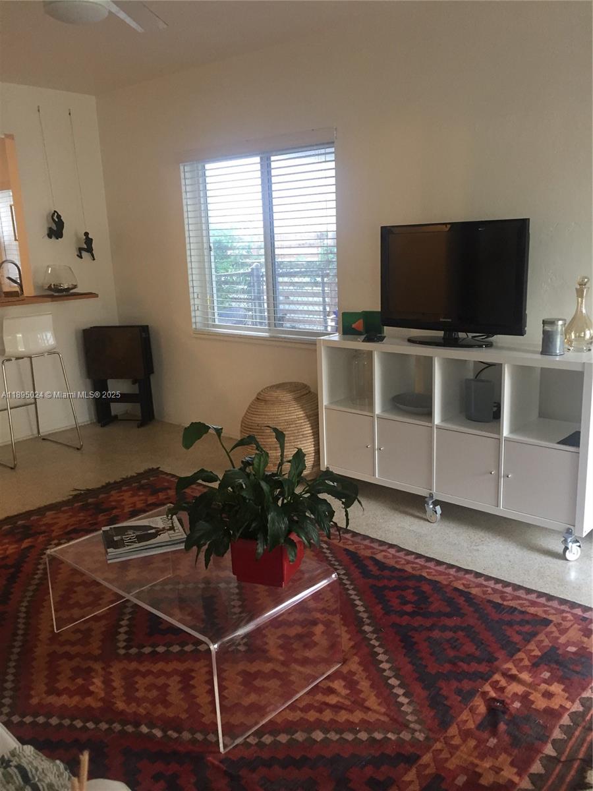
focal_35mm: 29
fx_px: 662
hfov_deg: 48.2
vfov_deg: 61.7
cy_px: 396
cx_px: 296
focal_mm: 4.15
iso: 125
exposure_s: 1/30
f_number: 2.2
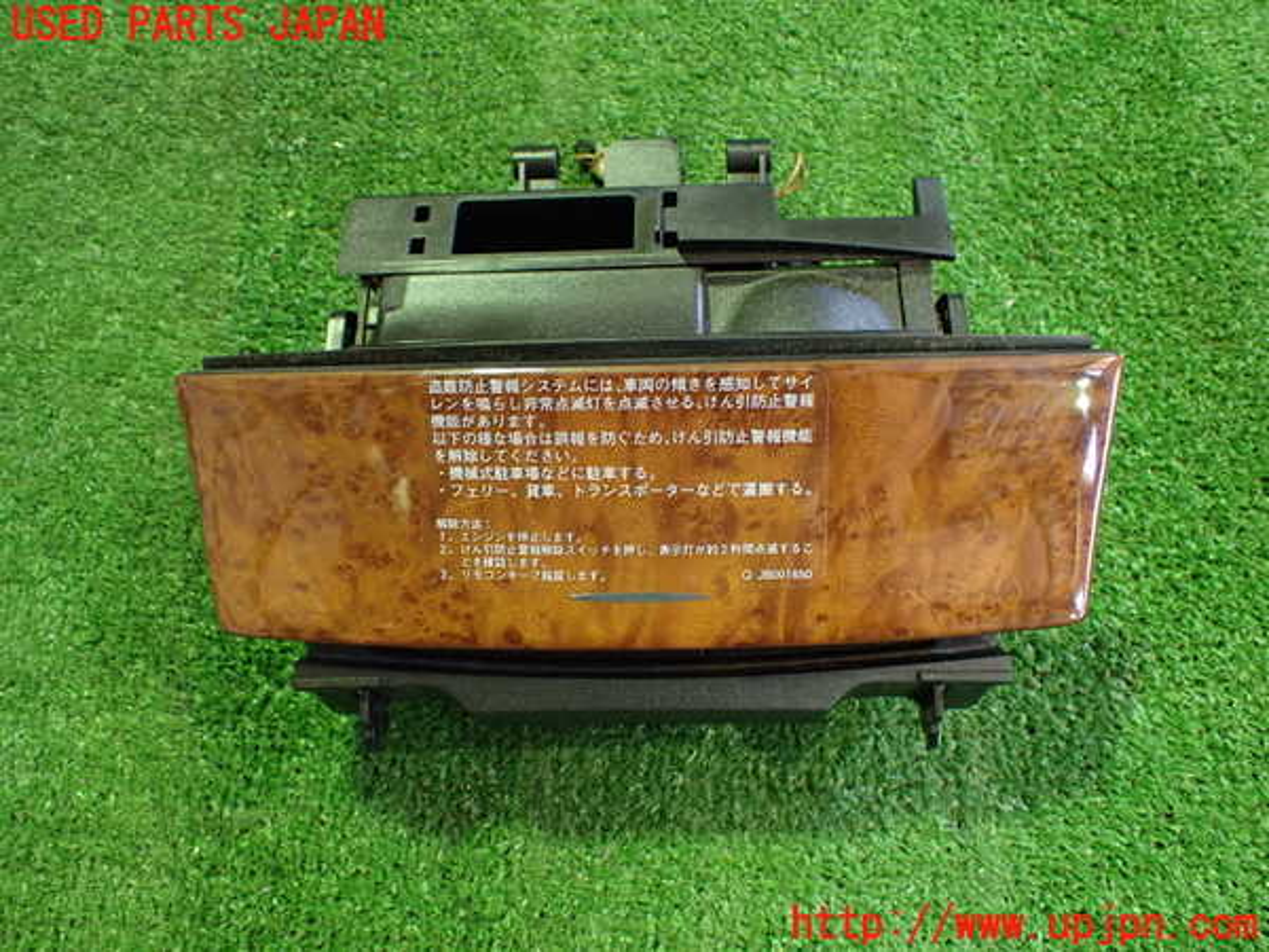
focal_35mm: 30
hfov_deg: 60.0
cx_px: 634
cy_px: 476
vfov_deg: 46.8
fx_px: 1100
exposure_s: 1/50
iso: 800
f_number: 2.3
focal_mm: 5.4
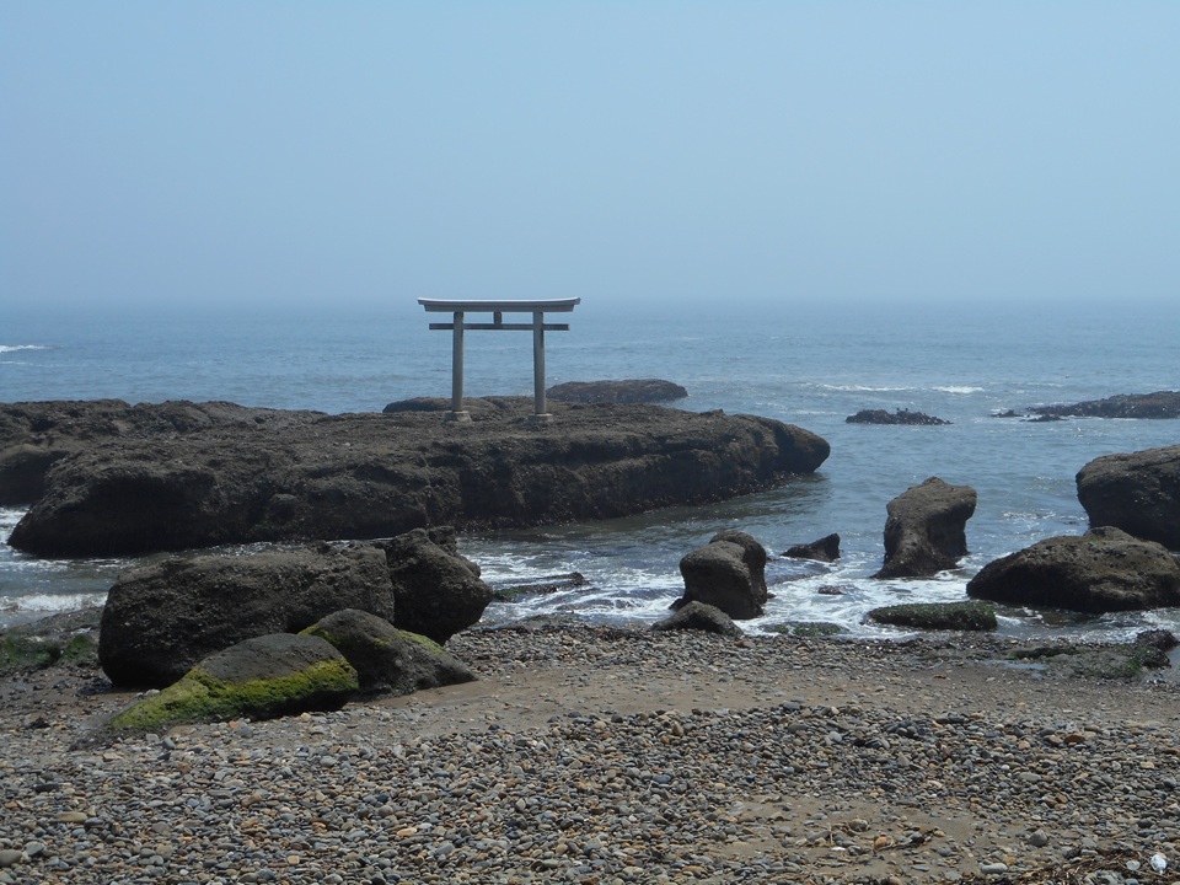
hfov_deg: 32.7
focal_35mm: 59
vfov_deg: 24.8
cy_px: 442
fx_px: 2011
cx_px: 590
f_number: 5.1
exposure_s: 1/640
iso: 80
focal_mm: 10.5
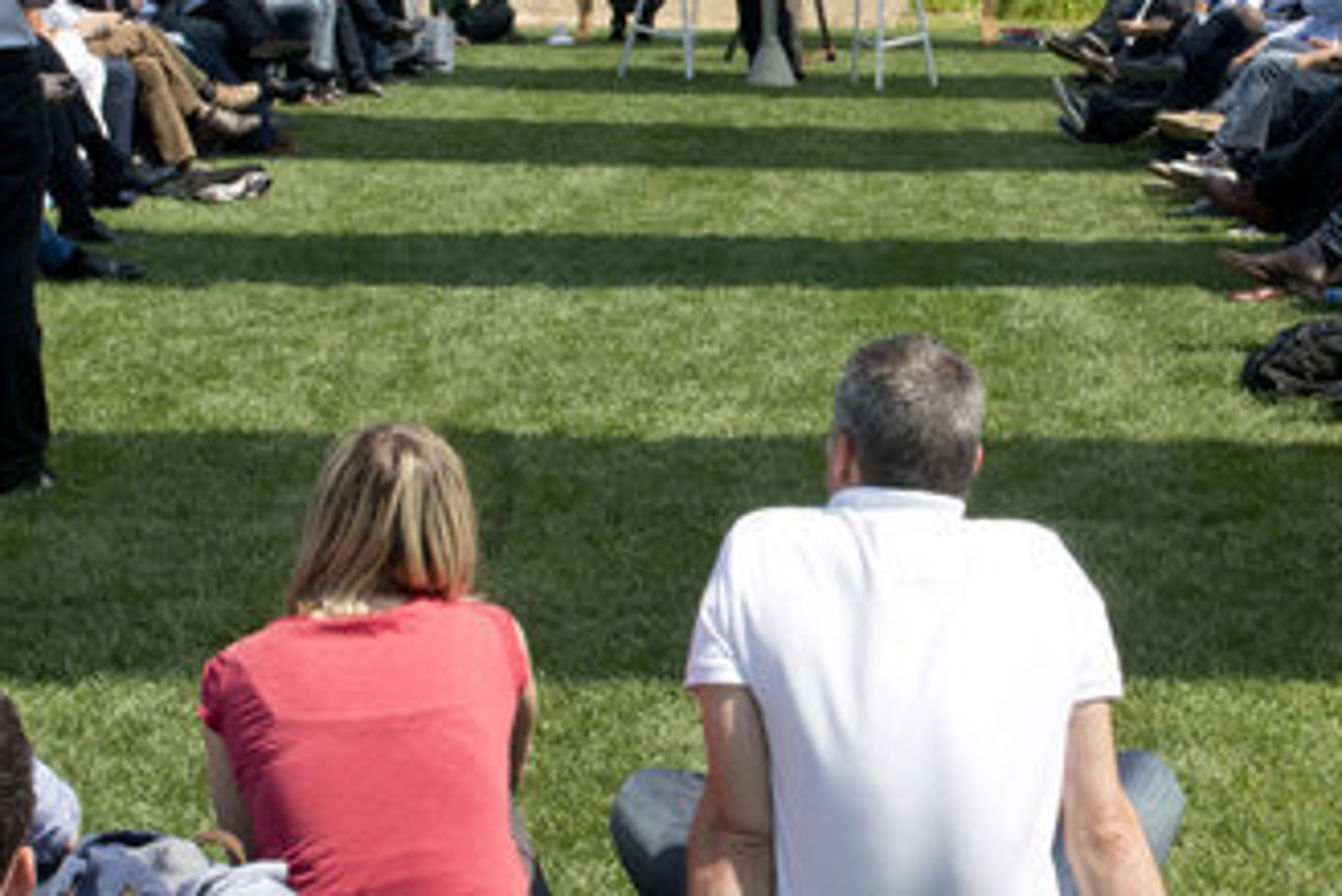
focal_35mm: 102
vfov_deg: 13.4
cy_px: 274
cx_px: 816
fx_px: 3804
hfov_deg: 20.0
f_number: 13
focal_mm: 31
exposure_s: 1/640
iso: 640
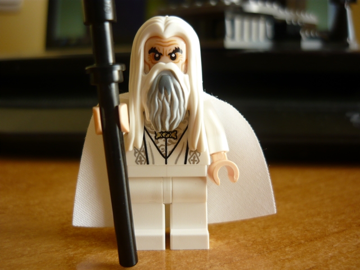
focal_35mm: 33
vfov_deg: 42.9
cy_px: 135
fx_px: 343
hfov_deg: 55.4
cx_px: 180
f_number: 2.8
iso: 100
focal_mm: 5.5
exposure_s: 1/50
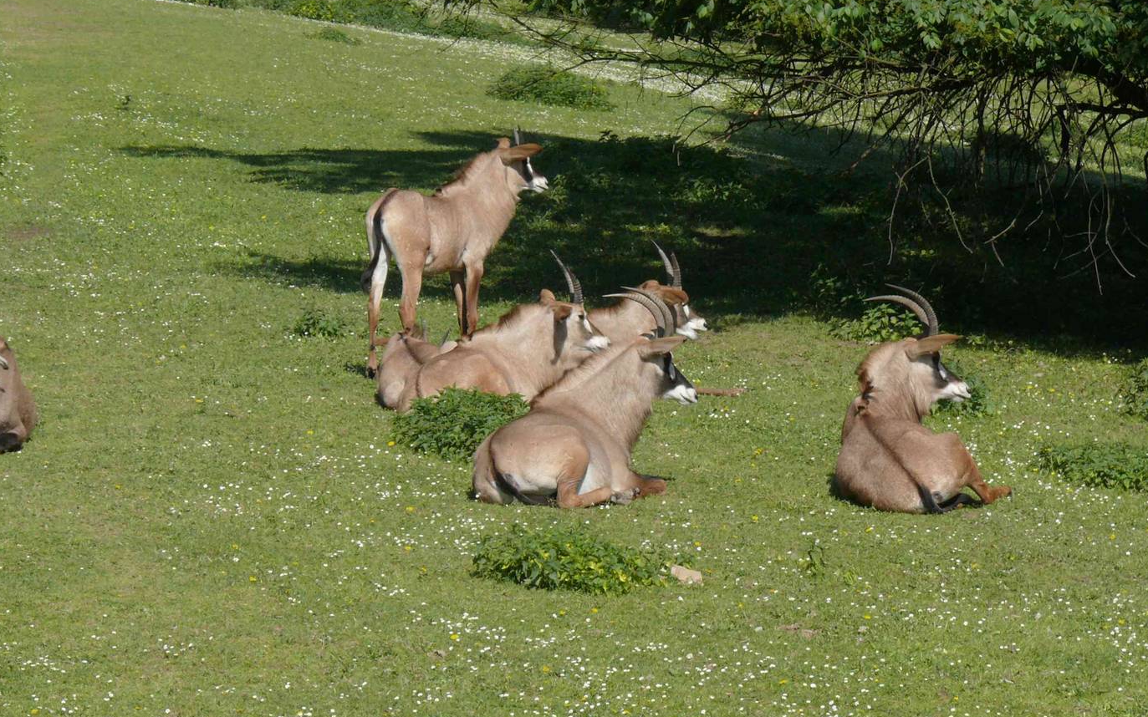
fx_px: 7884
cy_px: 355
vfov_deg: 5.2
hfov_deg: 8.3
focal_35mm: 252
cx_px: 490
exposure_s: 1/400
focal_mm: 38.8
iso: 100
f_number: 6.3
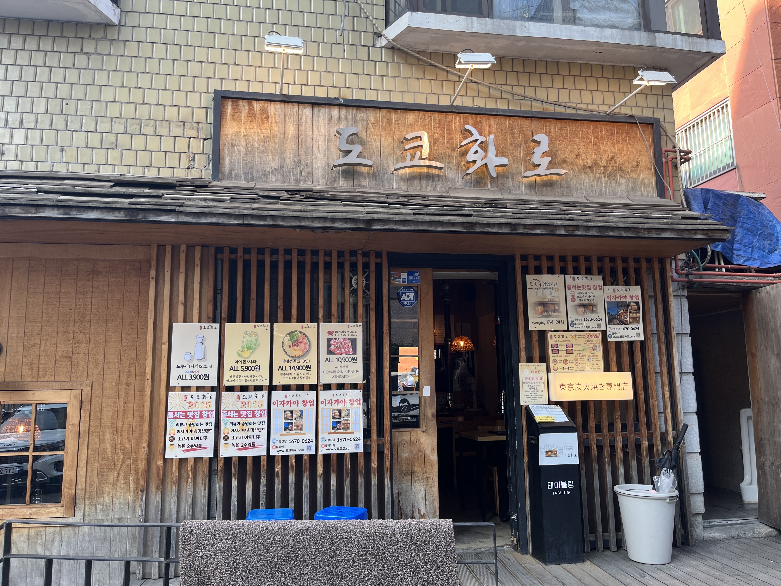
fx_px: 587
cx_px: 390
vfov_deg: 53.1
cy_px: 293
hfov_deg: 67.3
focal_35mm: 26
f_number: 1.6
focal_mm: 5.1
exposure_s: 1/131
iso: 32
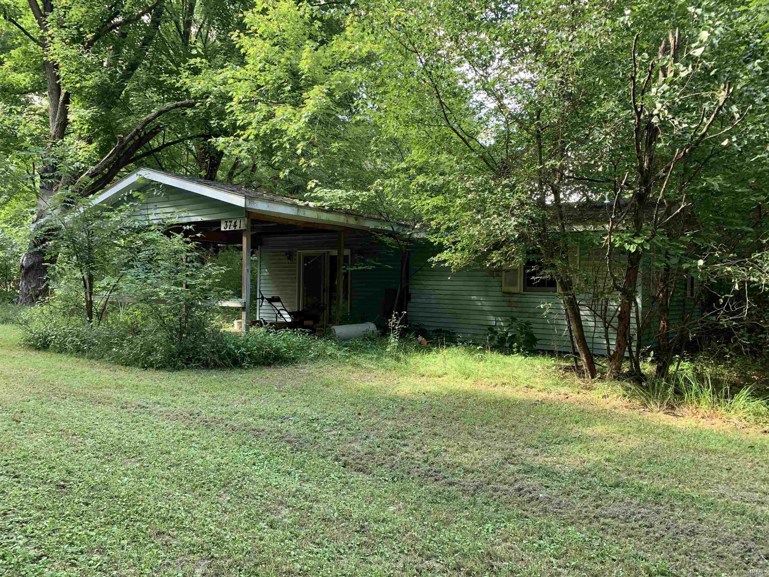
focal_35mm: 26
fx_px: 578
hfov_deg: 67.3
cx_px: 384
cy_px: 288
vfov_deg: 53.1
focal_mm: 4.25
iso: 80
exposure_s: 1/121
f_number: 1.8
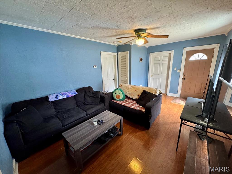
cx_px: 116
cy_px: 87
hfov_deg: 102.1
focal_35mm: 14
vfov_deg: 85.7
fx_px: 94
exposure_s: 1/60
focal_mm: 2.22
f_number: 2.2
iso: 320
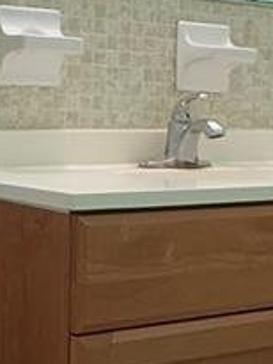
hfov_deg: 18.0
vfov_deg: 23.8
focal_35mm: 82
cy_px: 217
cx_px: 96
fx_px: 861
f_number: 2.2
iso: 320
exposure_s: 1/120
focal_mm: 2.22
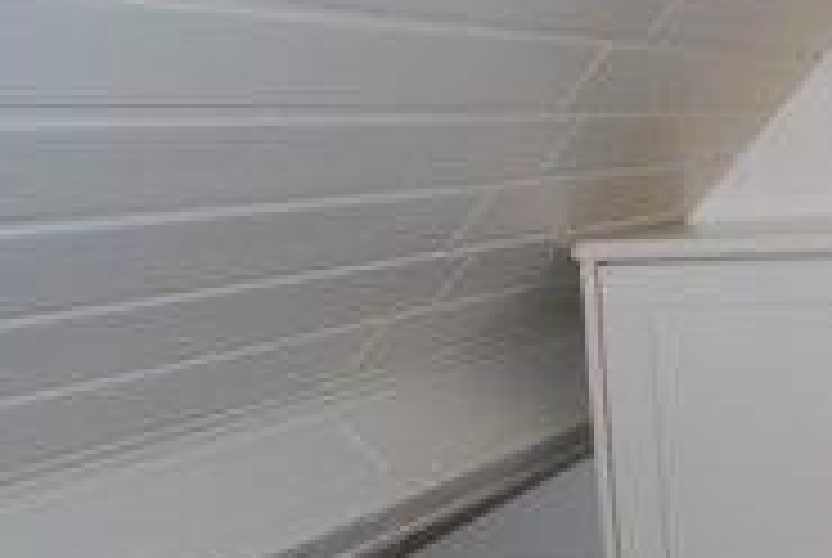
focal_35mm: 73
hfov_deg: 25.4
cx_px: 944
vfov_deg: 18.5
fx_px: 1690
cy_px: 475
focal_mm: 18
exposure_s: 1/60
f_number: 3.5
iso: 200
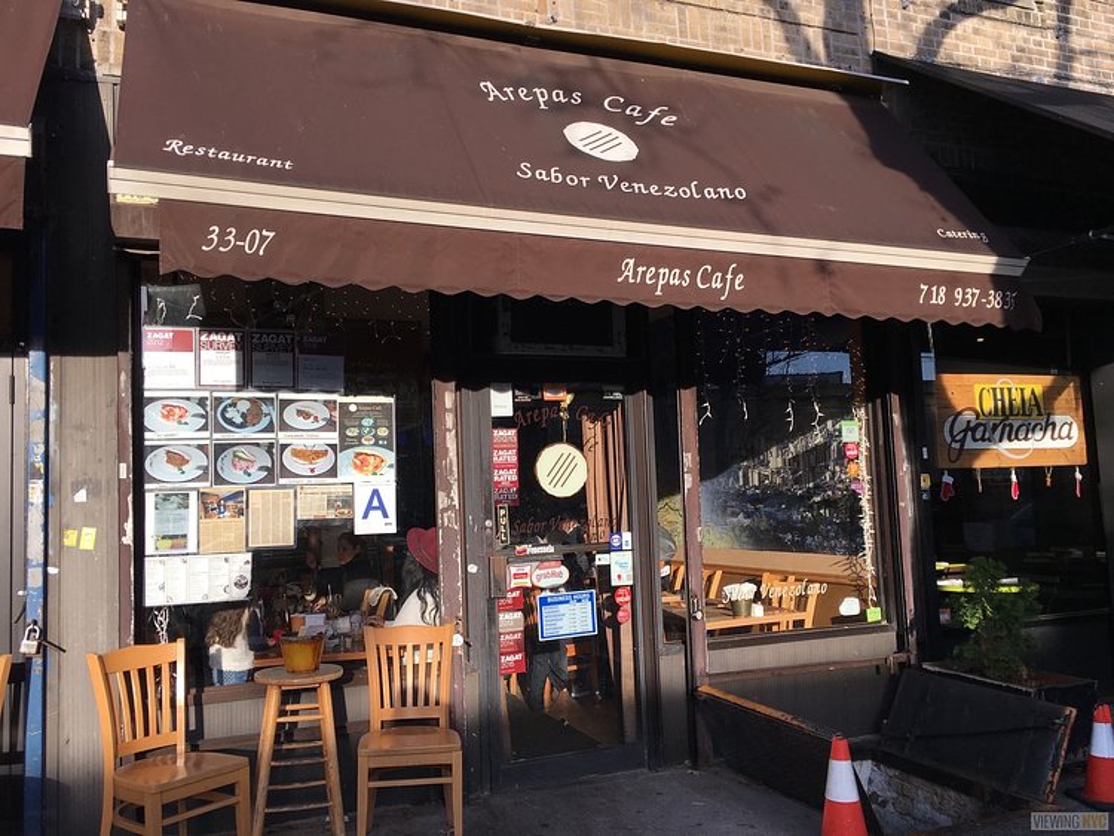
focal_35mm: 29
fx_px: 934
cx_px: 557
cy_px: 418
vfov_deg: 48.3
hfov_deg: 61.6
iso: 25
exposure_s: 1/693
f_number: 2.2
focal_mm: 4.15
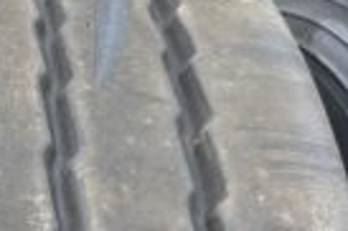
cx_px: -99
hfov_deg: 21.7
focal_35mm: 85
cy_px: 275
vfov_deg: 15.5
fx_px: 821
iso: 40
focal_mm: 5.7
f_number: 1.5
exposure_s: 1/231
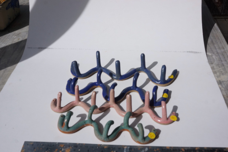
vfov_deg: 34.1
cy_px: 76
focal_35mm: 39
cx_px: 114
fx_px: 247
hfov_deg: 49.6
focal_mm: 26
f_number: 11
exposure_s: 1/2000
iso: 400
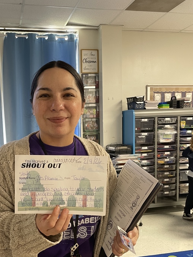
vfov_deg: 47.1
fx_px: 290
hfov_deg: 36.5
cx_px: 67
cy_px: 171
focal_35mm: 39
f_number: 1.6
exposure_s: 1/60
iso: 200
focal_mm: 4.2
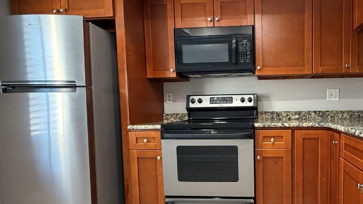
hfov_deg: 77.2
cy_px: 123
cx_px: 257
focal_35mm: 22
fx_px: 212
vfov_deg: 51.1
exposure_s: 1/60
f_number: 2.2
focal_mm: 2.22
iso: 500
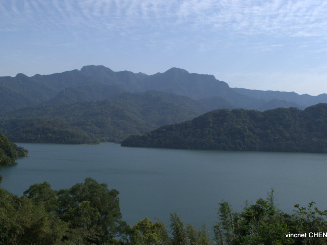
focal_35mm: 40
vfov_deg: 36.0
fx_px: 378
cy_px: 121
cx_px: 147
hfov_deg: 46.7
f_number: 9
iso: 220
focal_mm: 24
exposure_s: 1/500
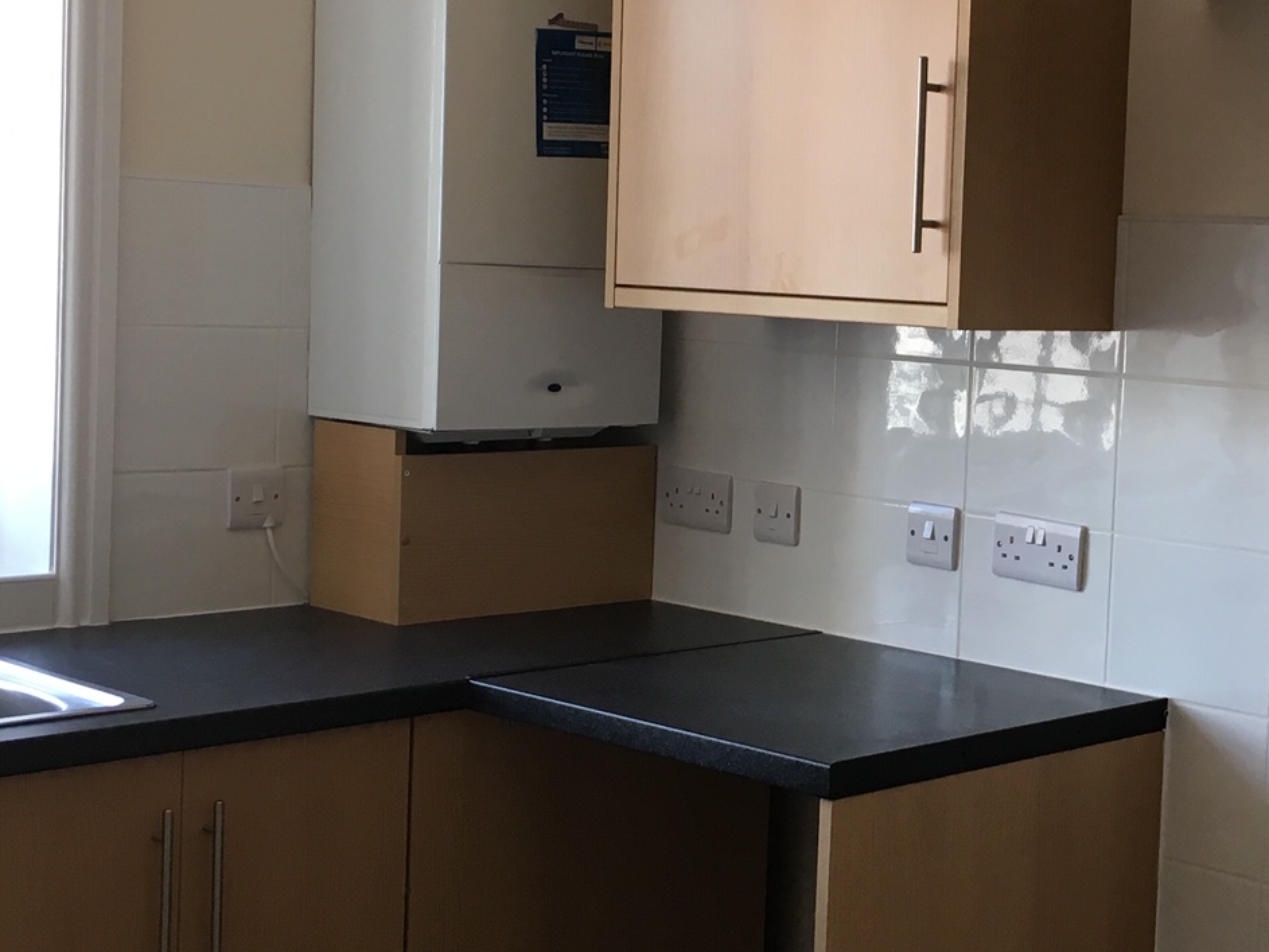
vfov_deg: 23.6
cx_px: 962
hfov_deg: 30.6
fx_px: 2273
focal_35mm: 62
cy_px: 416
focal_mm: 4.15
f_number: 2.2
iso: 32
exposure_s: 1/33
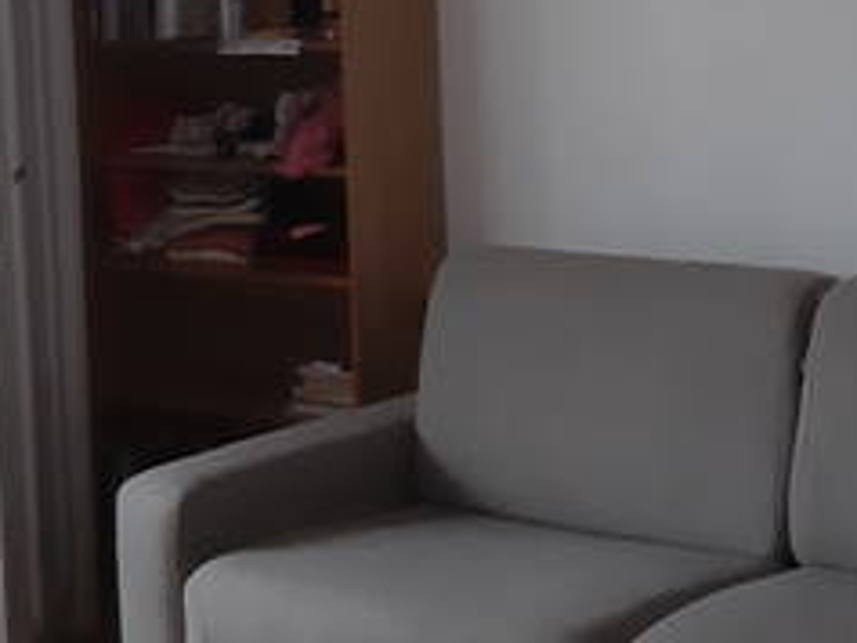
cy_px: 40
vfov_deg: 16.2
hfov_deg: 21.7
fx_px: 2229
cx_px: 517
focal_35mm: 90
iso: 500
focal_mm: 3.93
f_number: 1.7
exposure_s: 1/50
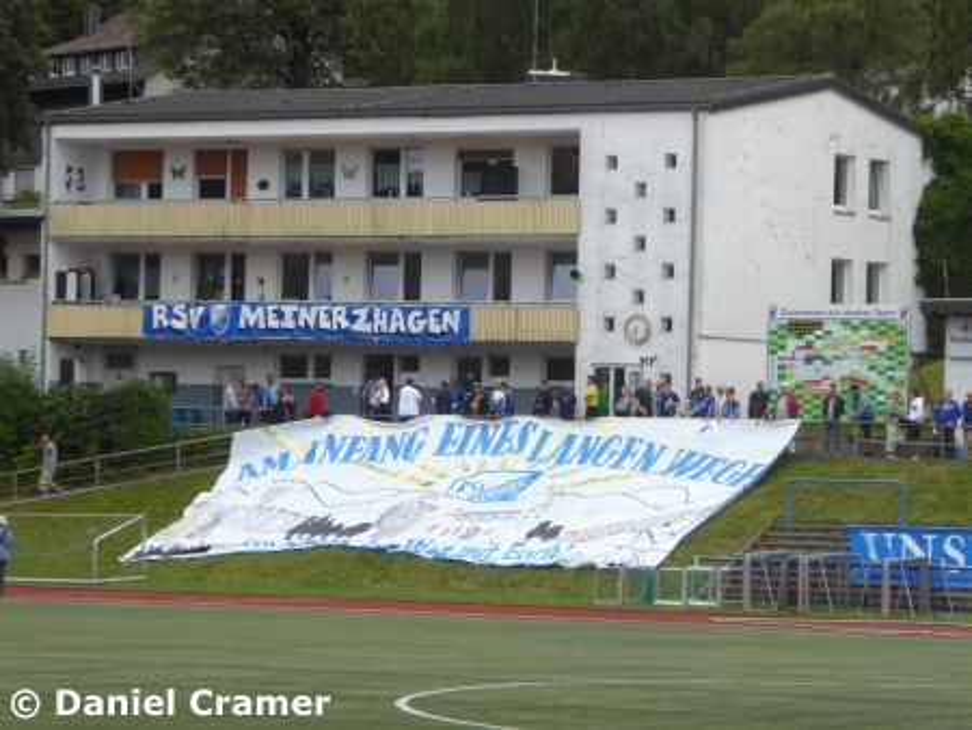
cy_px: 365
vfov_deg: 8.6
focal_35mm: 172
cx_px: 486
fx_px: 4832
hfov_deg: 11.5
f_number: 5.6
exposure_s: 1/160
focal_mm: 30.9
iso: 80
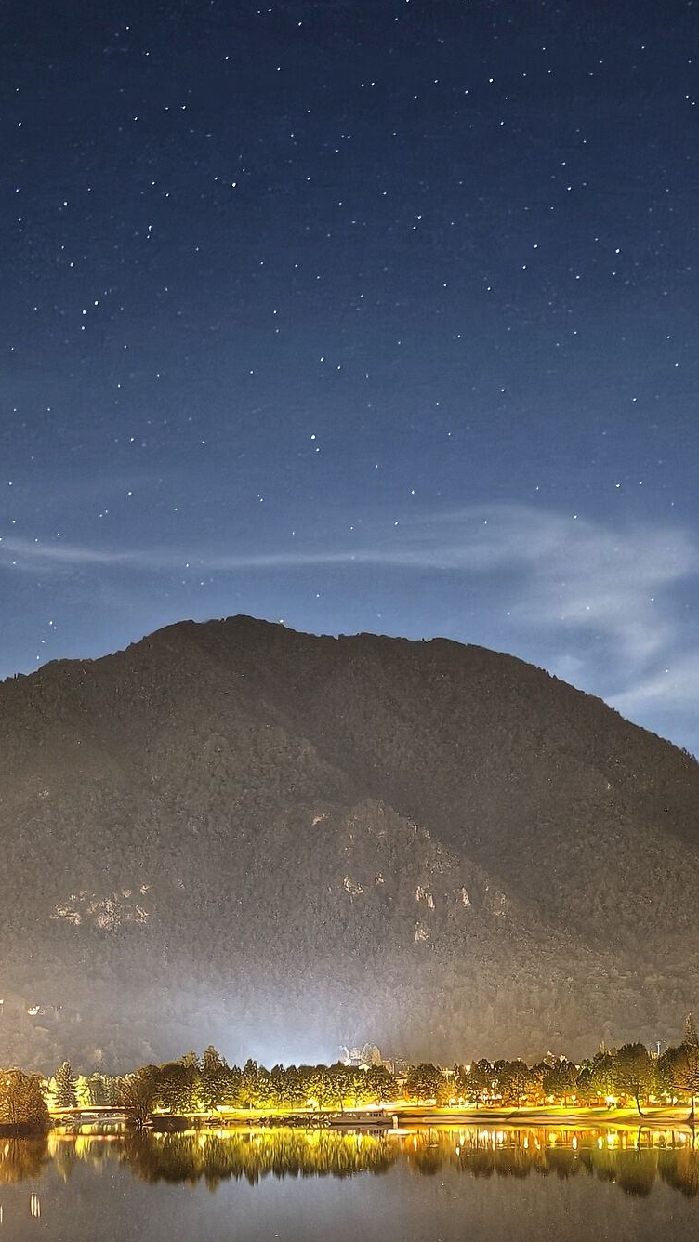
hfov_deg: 26.5
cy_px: 1015
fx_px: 1482
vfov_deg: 43.1
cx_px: 336
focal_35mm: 45
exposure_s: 12.9
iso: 3200
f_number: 1.57
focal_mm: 6.54
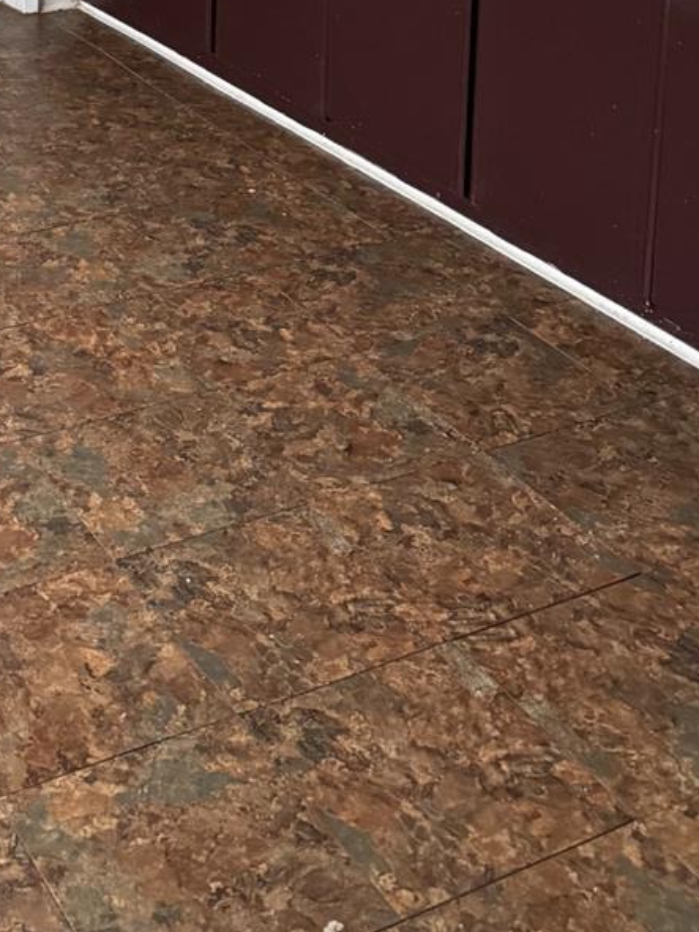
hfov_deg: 23.0
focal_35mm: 61
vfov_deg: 27.3
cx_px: -18
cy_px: -230
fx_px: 1641
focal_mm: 6.76
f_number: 1.78
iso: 640
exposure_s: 1/60
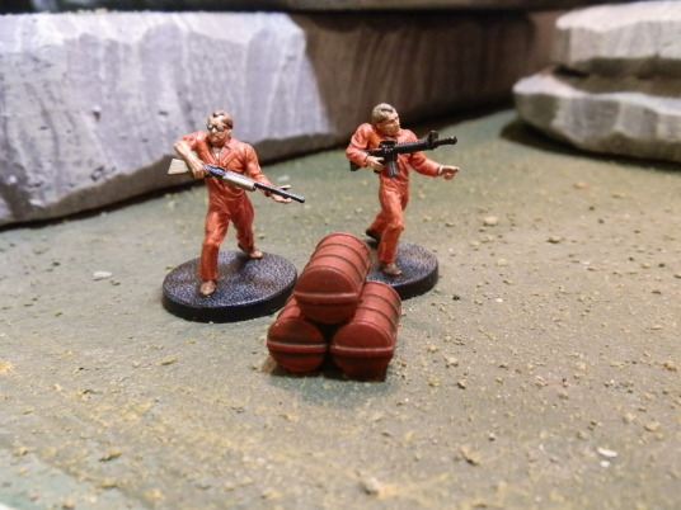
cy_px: 255
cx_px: 340
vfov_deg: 49.7
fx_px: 551
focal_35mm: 28
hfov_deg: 63.4
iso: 400
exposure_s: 1/40
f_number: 3.1
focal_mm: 5
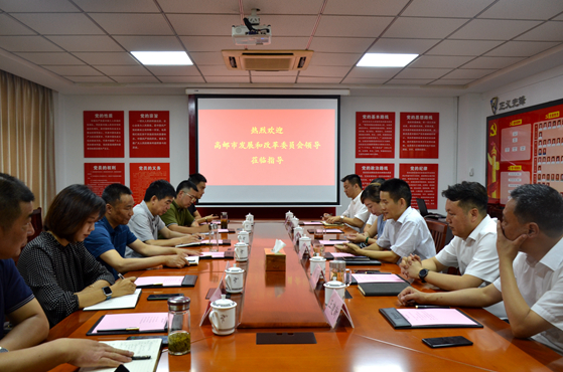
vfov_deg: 44.8
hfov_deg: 63.8
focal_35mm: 29
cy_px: 193
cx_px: 278
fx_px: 452
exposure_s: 1/50
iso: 320
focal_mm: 18
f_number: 4.5
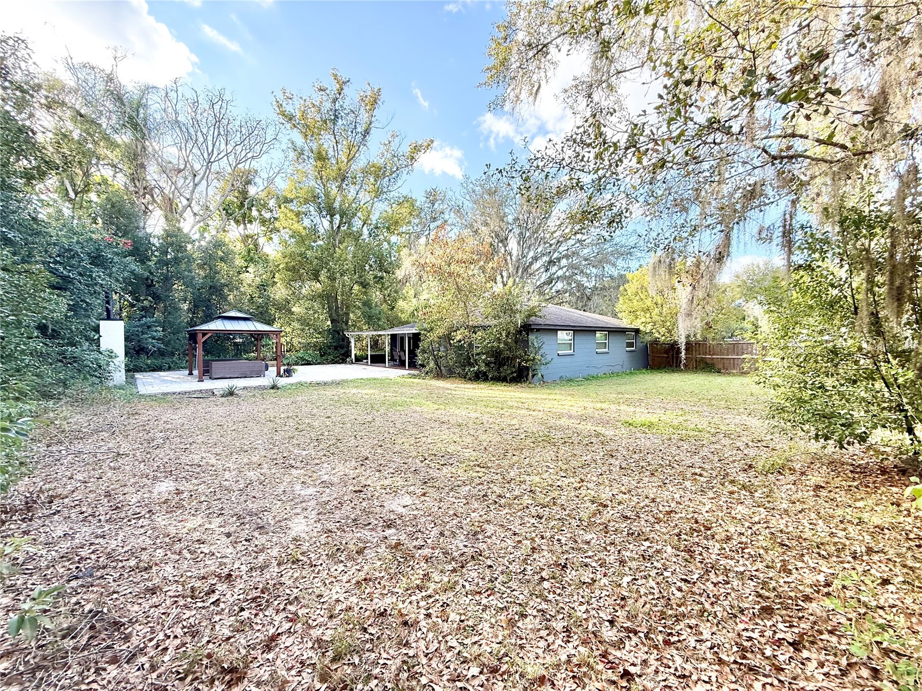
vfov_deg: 85.7
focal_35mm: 14
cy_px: 346
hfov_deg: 102.1
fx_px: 373
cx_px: 461
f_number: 2.2
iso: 64
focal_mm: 2.22
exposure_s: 1/201
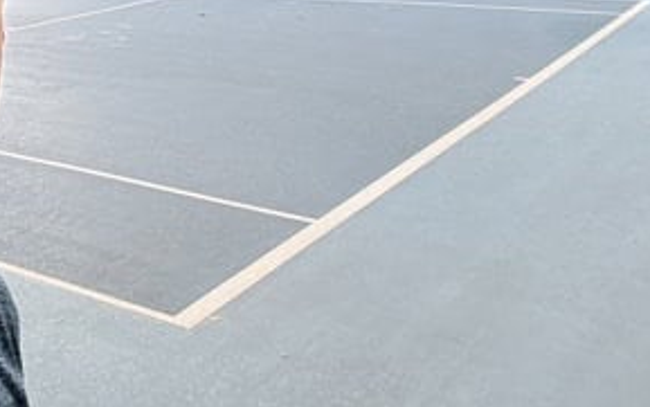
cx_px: -11
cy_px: -22
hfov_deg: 34.0
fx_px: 957
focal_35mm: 54
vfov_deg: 22.8
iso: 80
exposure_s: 1/132
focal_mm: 2.7
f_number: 1.9
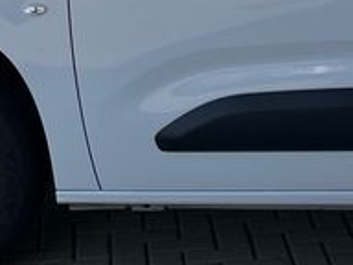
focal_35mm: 139
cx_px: 485
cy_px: -202
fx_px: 1417
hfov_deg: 13.6
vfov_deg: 10.1
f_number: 1.6
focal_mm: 5.1
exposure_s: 1/2062
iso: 50
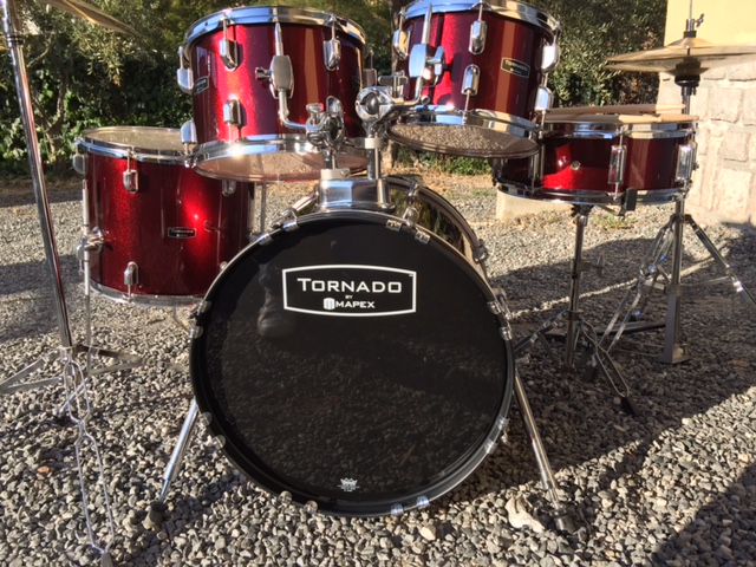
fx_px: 633
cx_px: 378
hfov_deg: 61.7
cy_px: 284
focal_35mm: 29
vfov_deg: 48.2
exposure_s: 1/898
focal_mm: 4.15
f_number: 2.2
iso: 32
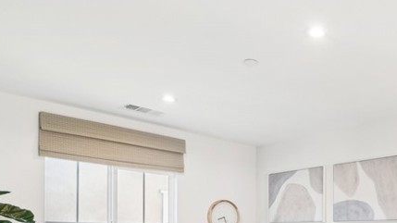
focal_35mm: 35
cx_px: 341
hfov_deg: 51.4
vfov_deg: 31.1
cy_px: 226
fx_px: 368
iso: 400
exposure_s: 1/25
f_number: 8
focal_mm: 14
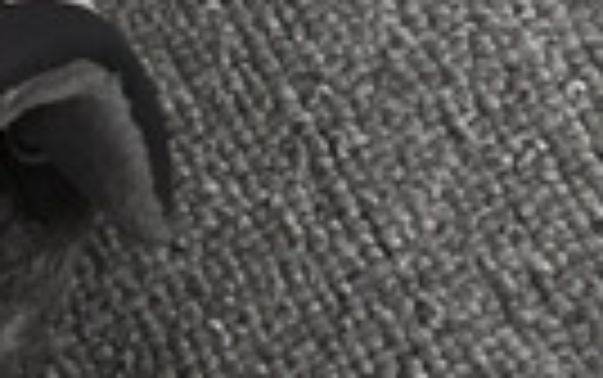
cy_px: -1123
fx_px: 3618
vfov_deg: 5.3
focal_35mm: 220
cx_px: -837
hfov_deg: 8.7
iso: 25
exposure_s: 1/121
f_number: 2.4
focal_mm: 3.3
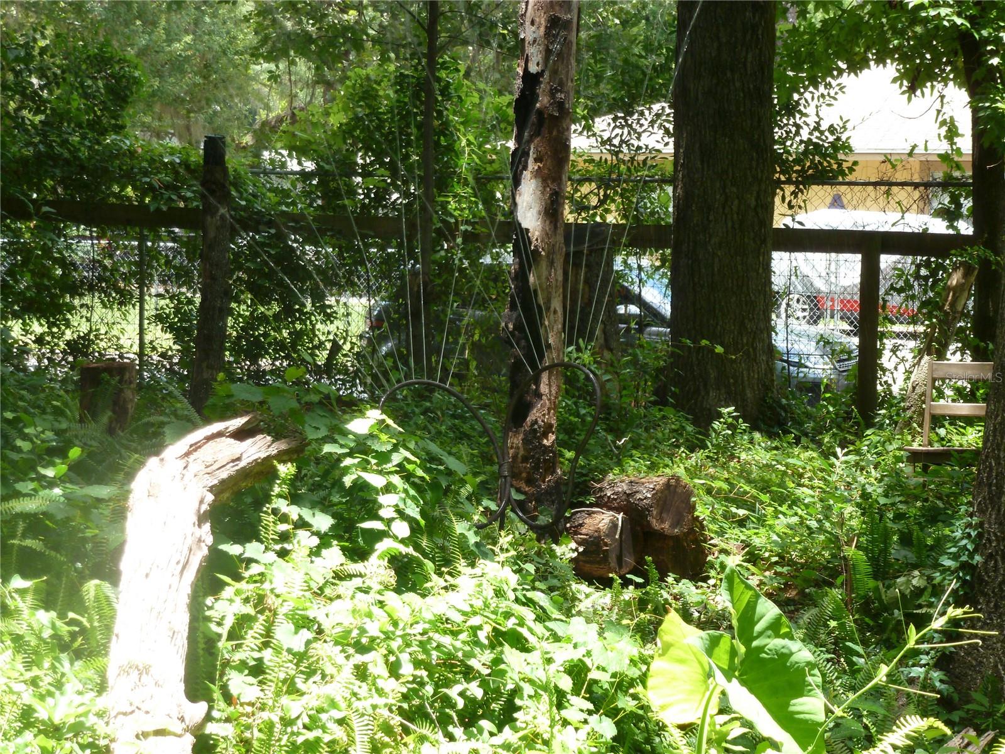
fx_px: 3019
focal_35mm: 104
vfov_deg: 14.2
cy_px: 377
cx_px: 502
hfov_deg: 18.9
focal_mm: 18.7
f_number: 5
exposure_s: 1/80
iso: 160
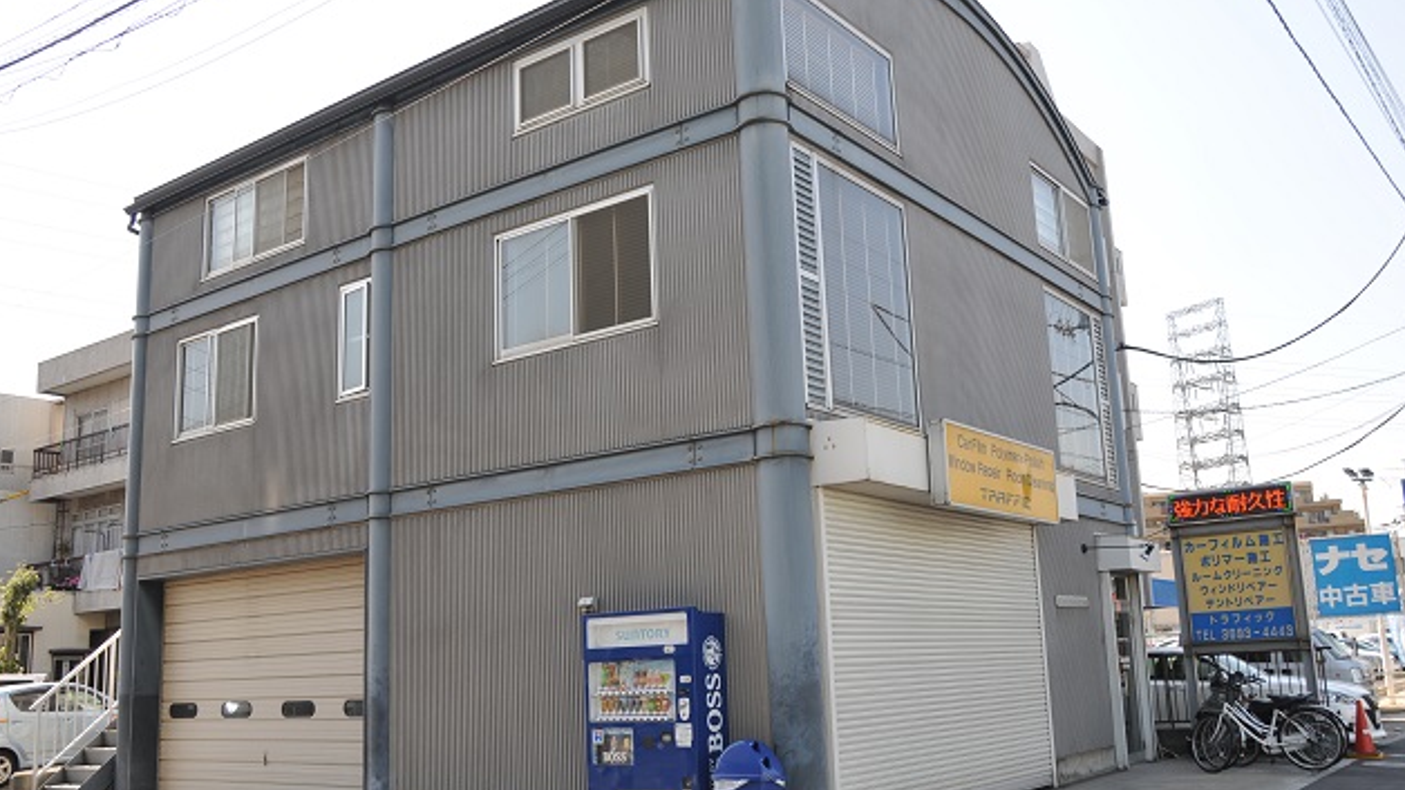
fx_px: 1192
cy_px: 388
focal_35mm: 32
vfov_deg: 36.7
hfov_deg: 61.0
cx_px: 696
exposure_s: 1/200
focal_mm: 20
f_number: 7.1
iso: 200
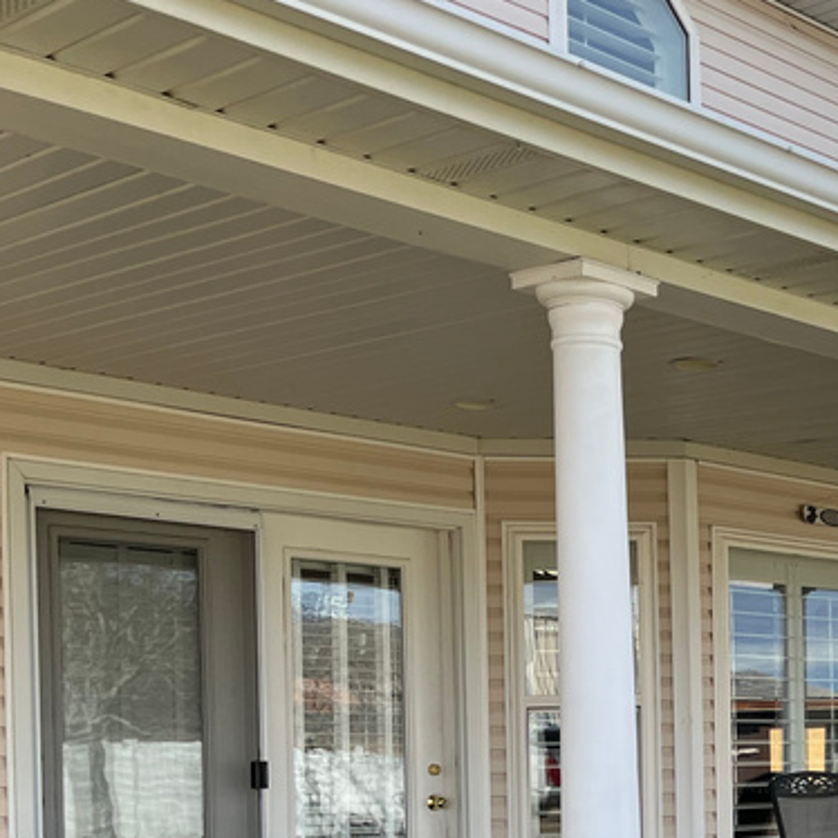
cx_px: 930
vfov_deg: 26.4
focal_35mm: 63
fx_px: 1725
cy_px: 757
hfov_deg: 25.3
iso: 50
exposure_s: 1/1458
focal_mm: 5.1
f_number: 1.6
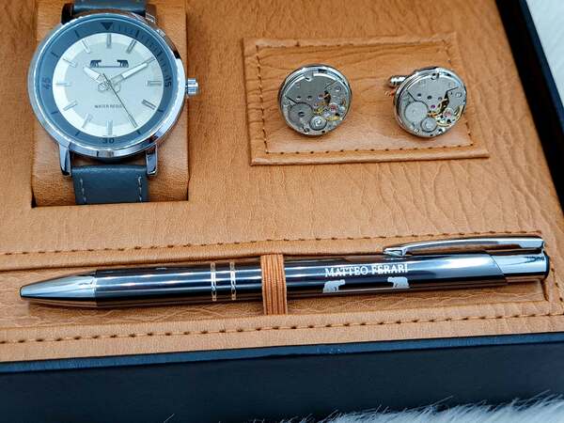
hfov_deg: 67.3
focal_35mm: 26
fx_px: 424
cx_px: 282
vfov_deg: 53.1
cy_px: 212
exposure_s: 1/500
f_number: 1.8
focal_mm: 5.4
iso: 50
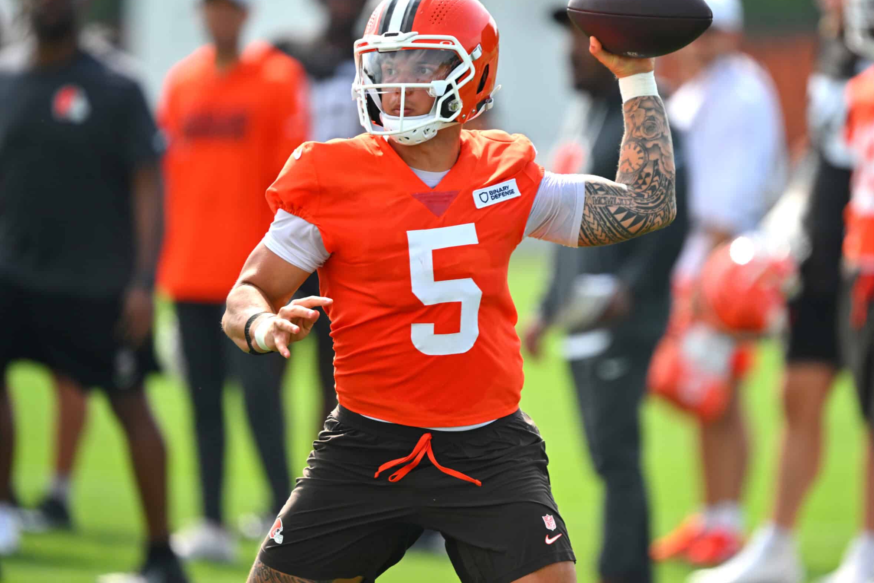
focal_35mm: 609
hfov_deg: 3.4
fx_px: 14786
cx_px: 475
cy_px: 276
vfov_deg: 2.3
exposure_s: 1/2000
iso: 320
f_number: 4
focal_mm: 560
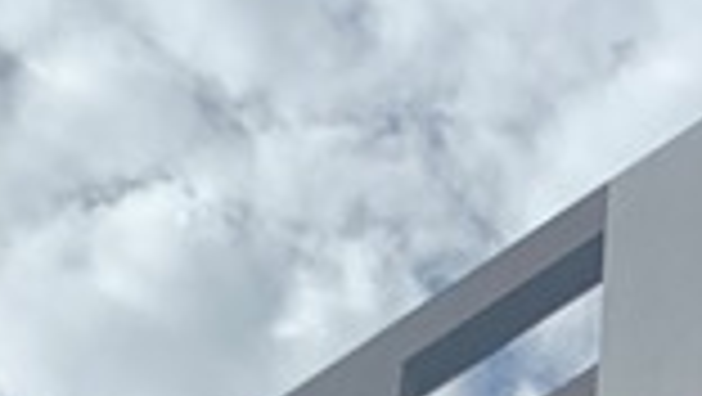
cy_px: 1508
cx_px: 1035
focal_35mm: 174
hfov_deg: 11.8
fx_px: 3241
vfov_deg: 6.0
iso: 25
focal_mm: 4.25
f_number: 1.8
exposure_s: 1/4274
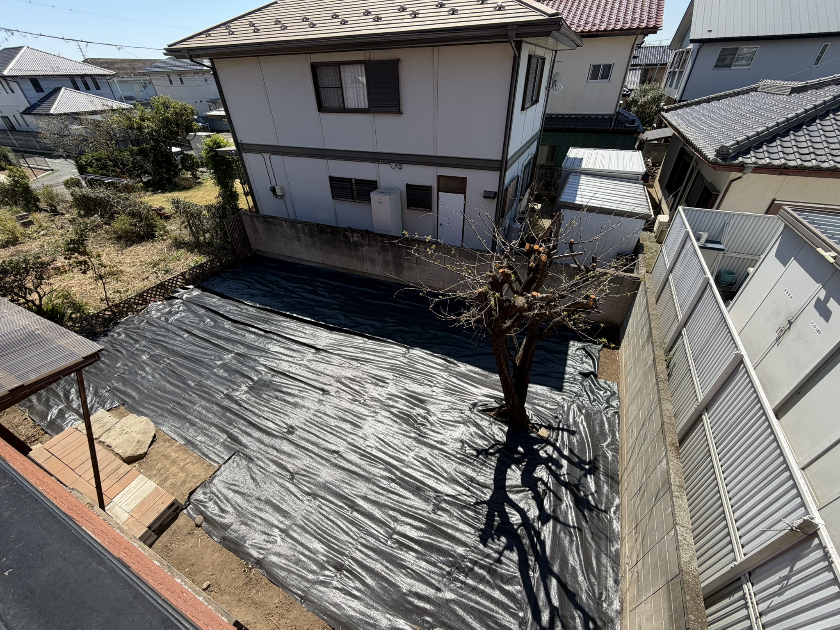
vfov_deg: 85.7
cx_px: 420
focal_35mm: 14
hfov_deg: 102.1
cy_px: 315
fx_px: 340
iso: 25
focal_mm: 2.22
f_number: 2.2
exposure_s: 1/770
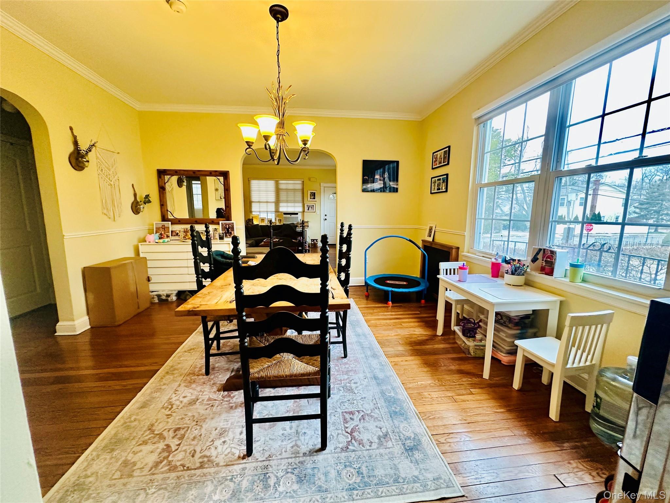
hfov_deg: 102.1
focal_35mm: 14
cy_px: 252
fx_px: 271
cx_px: 335
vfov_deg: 85.7
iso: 320
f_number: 2.2
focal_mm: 2.22
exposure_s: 1/60
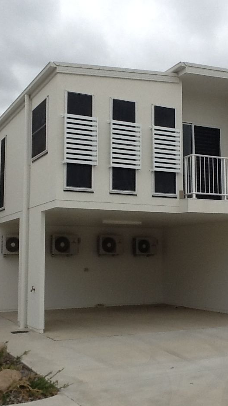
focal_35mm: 49
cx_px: 145
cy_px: 200
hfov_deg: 24.3
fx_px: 527
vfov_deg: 42.1
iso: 40
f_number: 2.4
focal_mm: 2.03
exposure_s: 1/1486
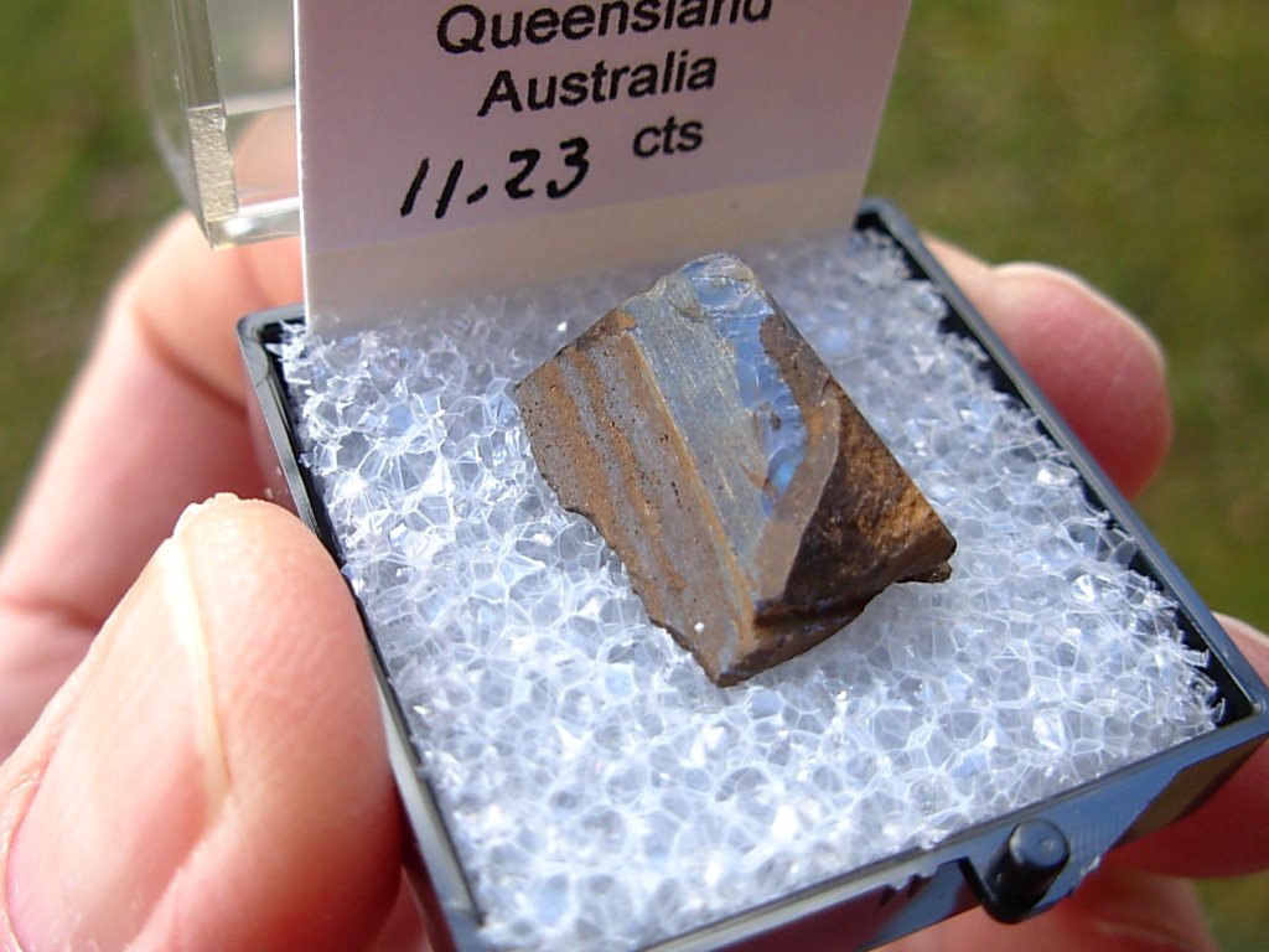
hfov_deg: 49.0
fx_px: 1393
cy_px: 476
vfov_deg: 37.7
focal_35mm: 38
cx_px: 634
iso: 50
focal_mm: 6.3
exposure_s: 1/222
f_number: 2.9
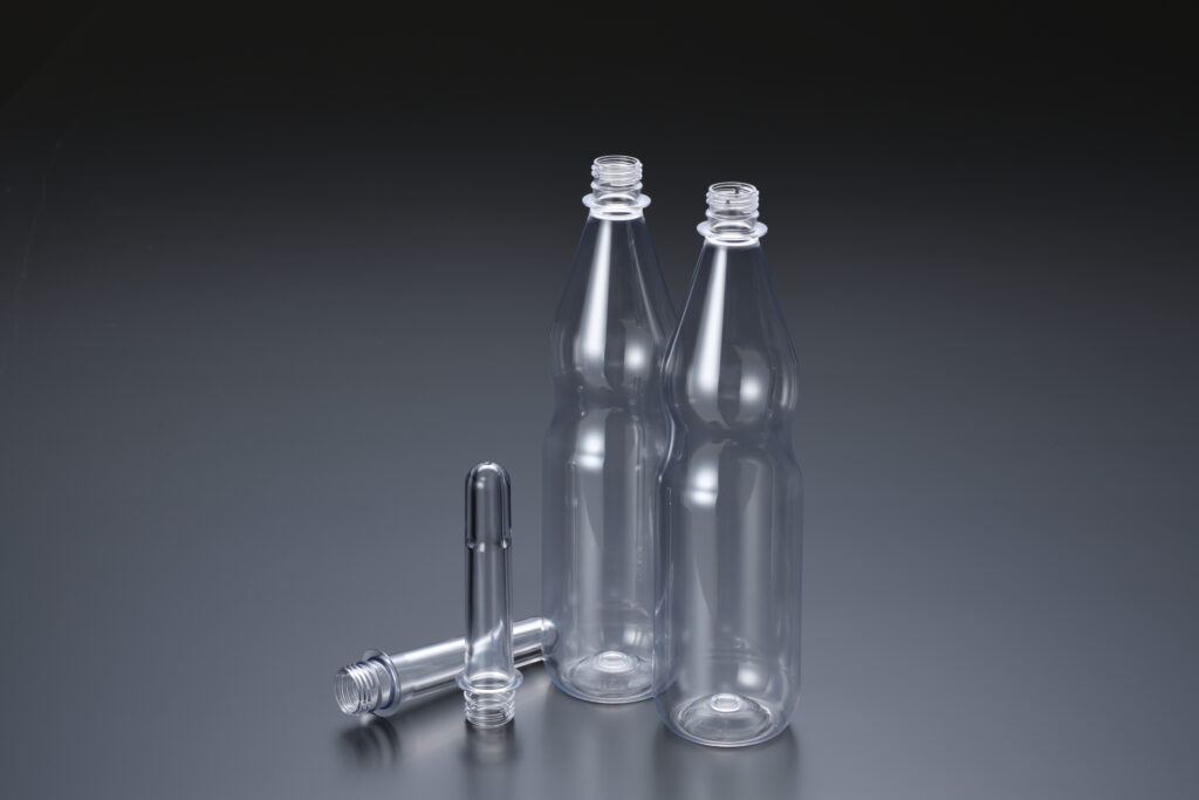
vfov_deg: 16.1
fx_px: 2831
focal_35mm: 85
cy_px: 400
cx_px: 600
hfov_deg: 23.9
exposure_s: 1/80
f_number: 13
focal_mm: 85
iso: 100
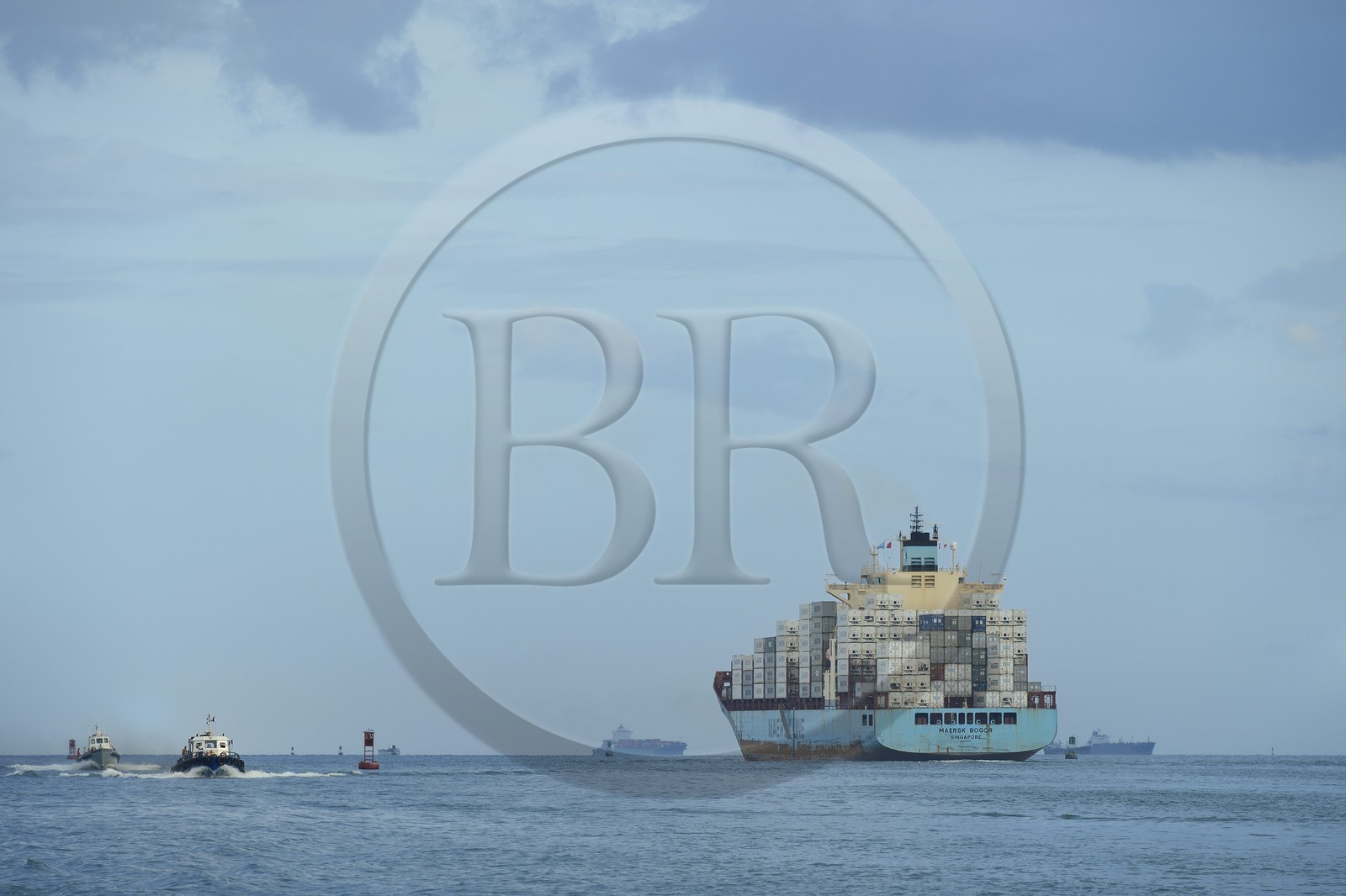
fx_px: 7476
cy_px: 448
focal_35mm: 200
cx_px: 673
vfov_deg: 6.9
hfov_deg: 10.3
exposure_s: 1/400
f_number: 7.1
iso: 200
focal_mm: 200
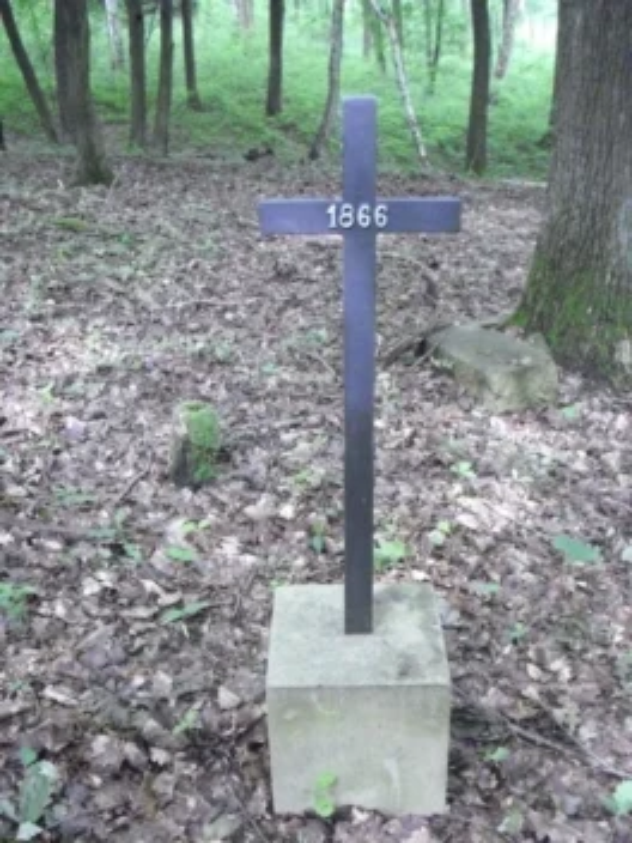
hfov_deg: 37.7
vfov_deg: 49.0
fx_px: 925
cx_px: 316
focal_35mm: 38
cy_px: 422
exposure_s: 1/125
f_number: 2.8
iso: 1600
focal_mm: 6.2
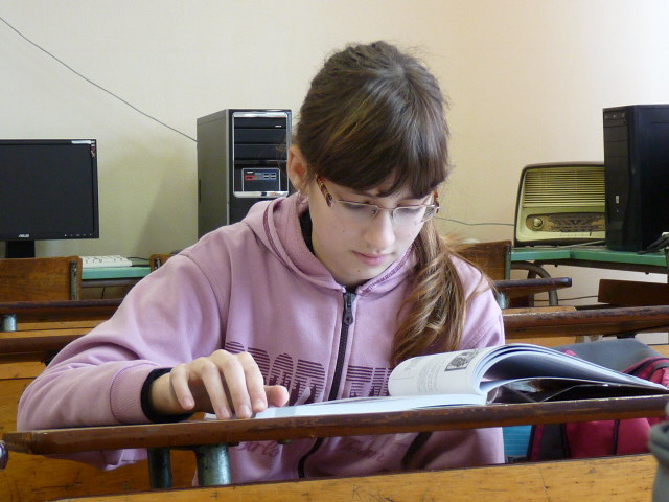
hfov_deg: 23.6
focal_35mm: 83
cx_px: 334
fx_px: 1604
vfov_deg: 17.8
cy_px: 251
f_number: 3.2
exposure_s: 1/30
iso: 250
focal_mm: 8.2
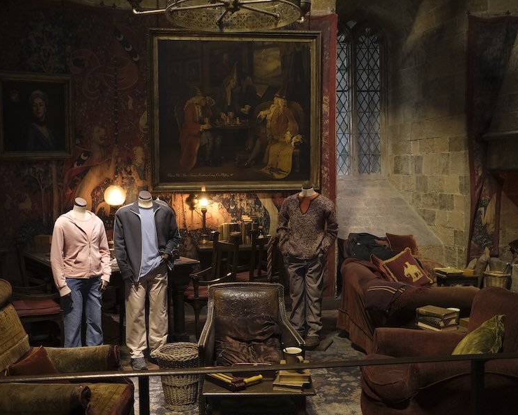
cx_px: 235
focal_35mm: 40
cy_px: 209
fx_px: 613
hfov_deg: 45.7
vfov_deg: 37.3
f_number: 2
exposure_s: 1/60
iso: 1600
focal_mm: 23
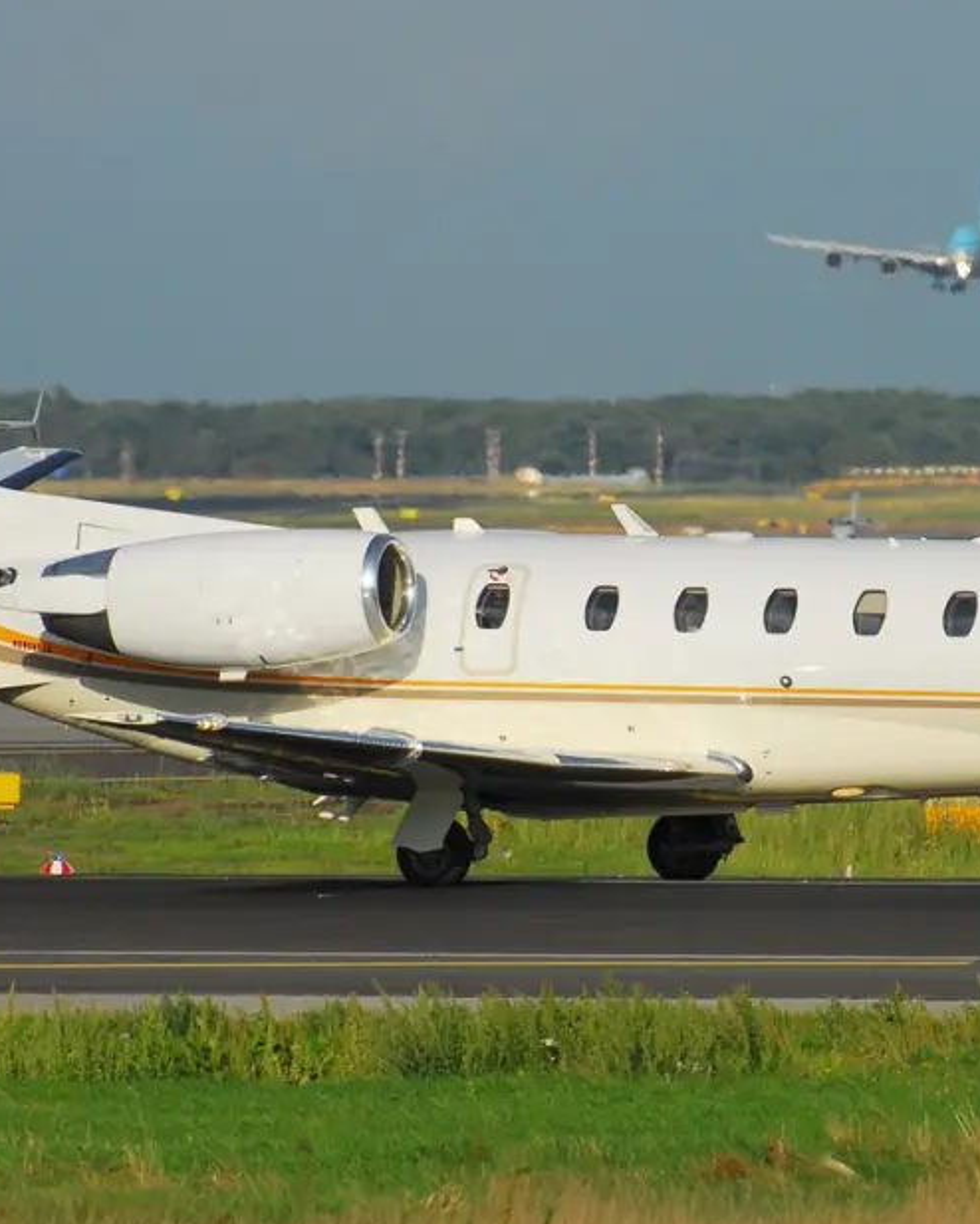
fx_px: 25402
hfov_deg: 2.2
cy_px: 624
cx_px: 577
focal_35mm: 701
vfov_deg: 2.8
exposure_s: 1/640
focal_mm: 300
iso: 200
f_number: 8
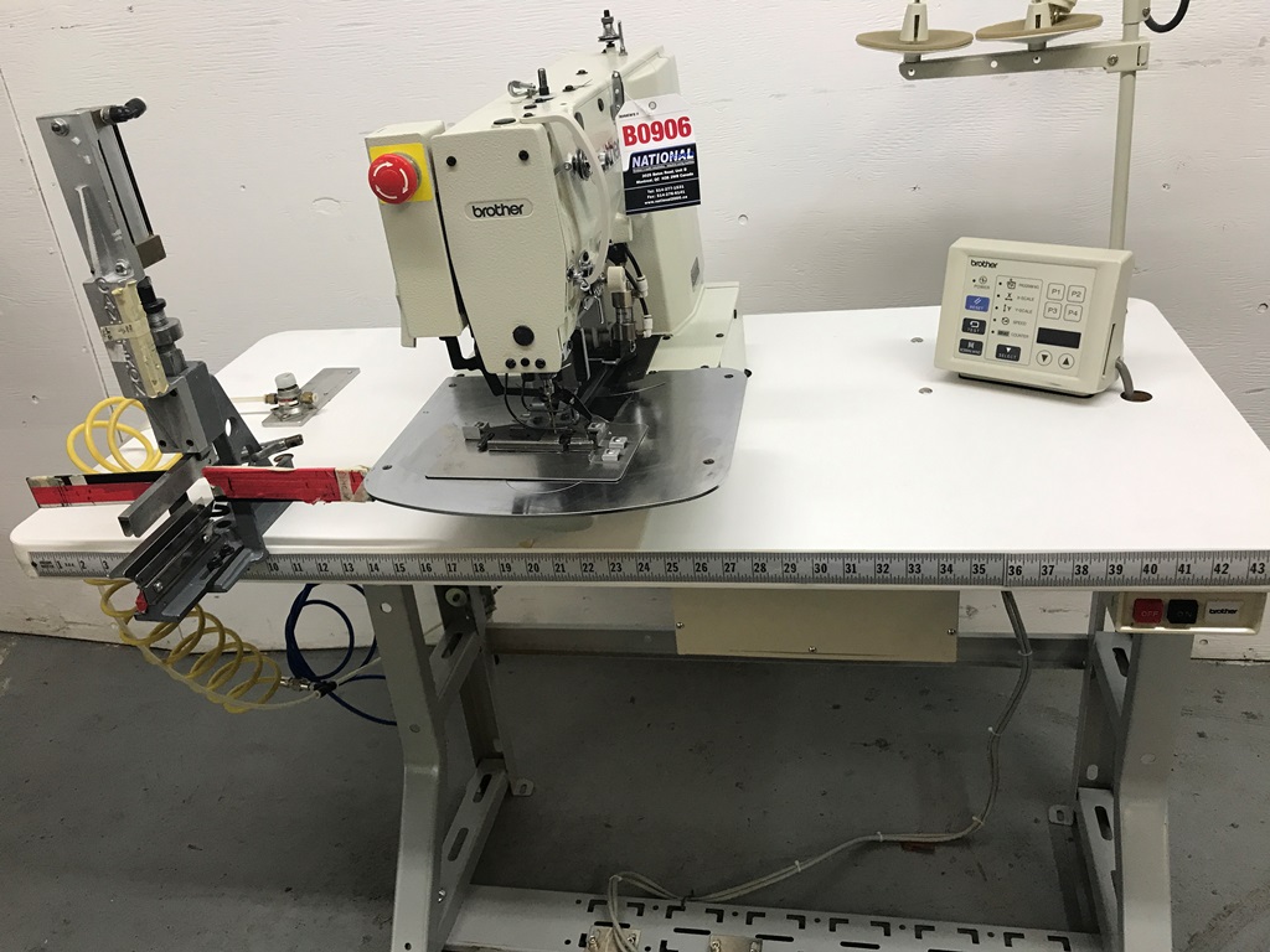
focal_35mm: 28
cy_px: 476
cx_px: 635
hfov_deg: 63.4
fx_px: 1027
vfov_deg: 49.7
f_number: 1.8
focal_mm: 3.99
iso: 25
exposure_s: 1/30
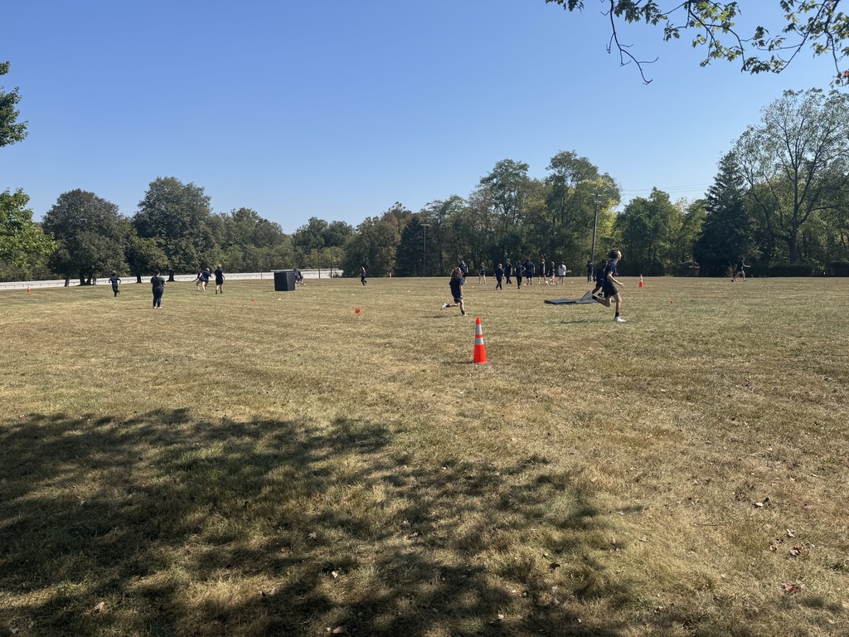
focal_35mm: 24
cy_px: 318
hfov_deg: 71.6
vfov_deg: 56.8
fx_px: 589
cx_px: 424
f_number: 1.78
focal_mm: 6.76
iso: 80
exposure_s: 1/4049
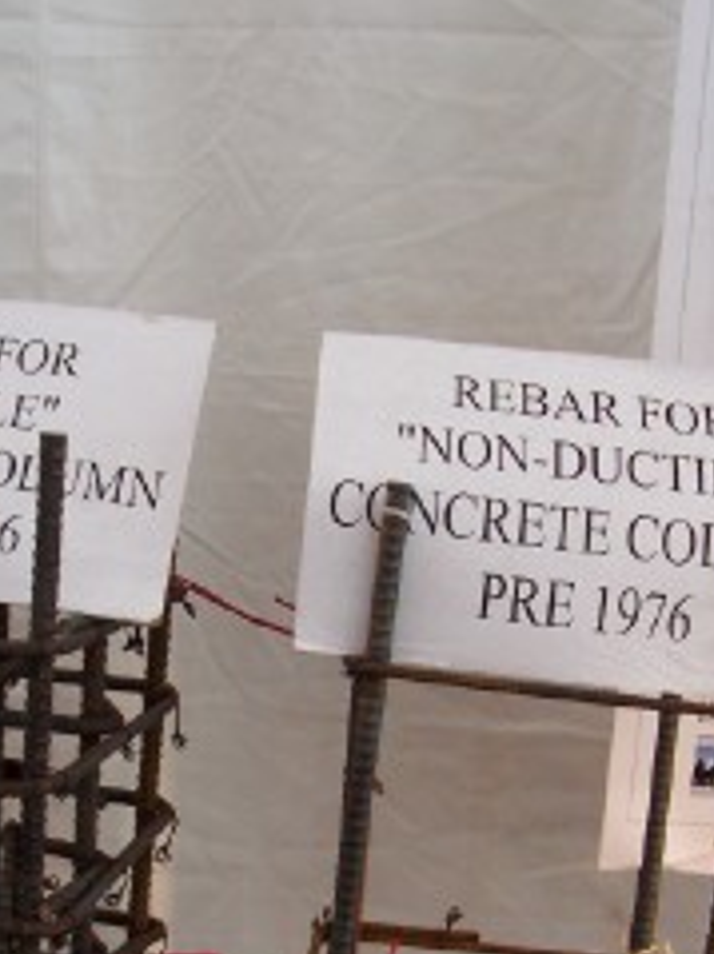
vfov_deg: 30.5
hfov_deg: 23.6
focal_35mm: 62
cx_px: 267
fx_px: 1707
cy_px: 758
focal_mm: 5.6
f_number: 2.8
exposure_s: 1/20
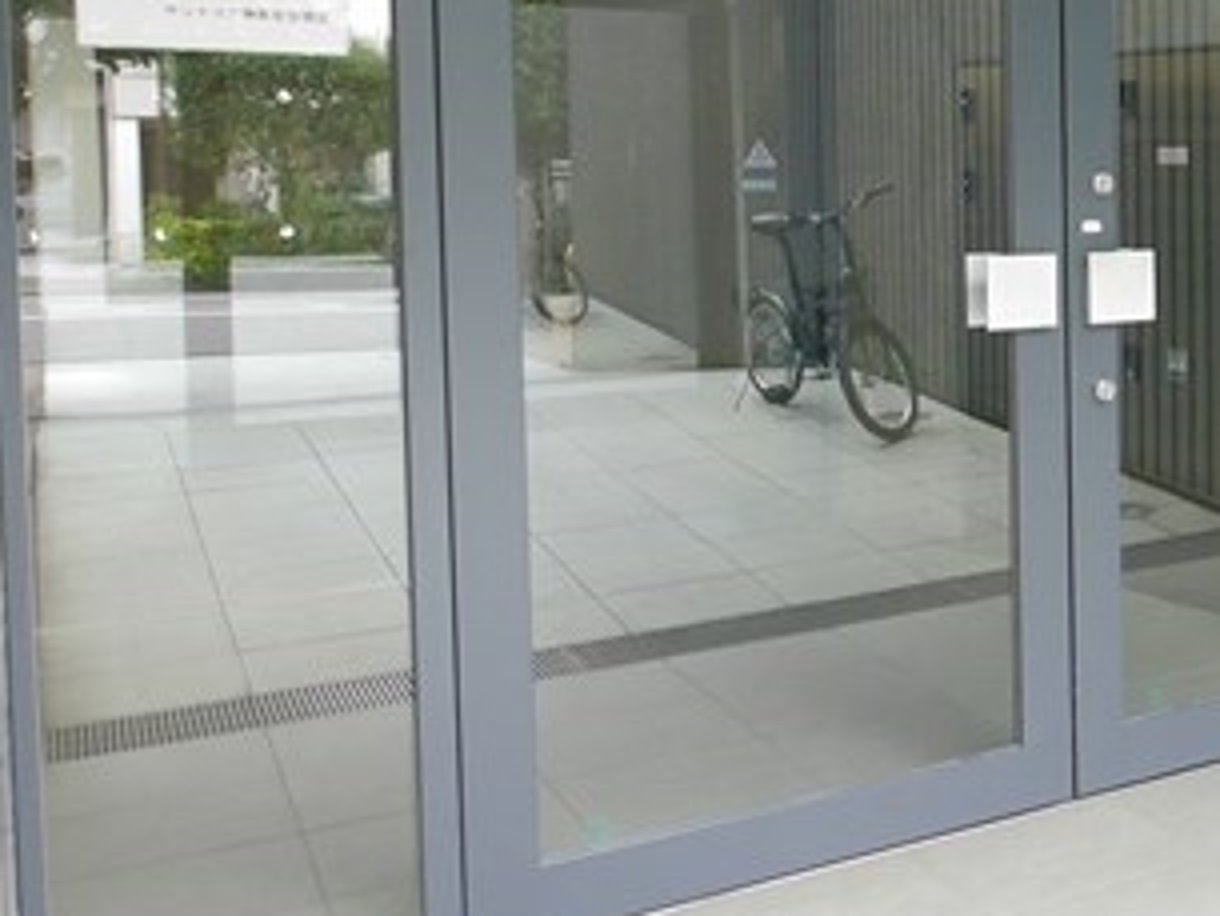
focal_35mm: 47
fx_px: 1657
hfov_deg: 31.3
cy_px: 272
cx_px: 1584
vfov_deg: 30.6
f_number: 4
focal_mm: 7
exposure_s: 1/60
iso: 800
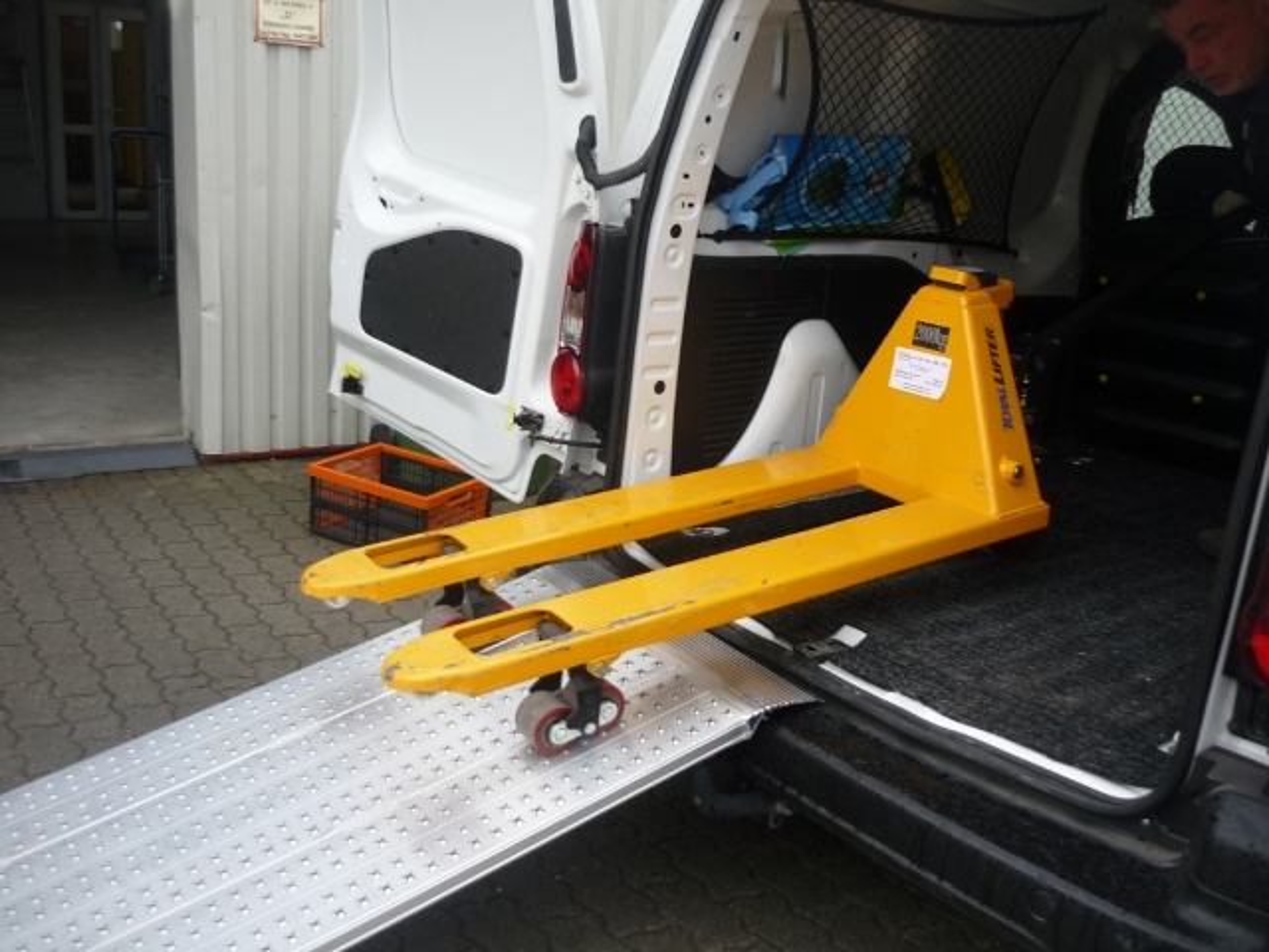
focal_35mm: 33
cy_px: 476
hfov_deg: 55.4
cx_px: 634
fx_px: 1210
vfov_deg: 42.9
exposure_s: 1/40
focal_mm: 5.5
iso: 100
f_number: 2.8
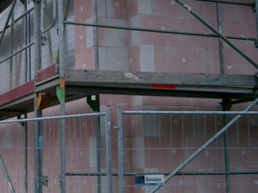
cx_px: -13
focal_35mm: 78
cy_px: 78
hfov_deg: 23.7
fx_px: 581
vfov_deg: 18.8
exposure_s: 1/250
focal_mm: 7.6
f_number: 2.6
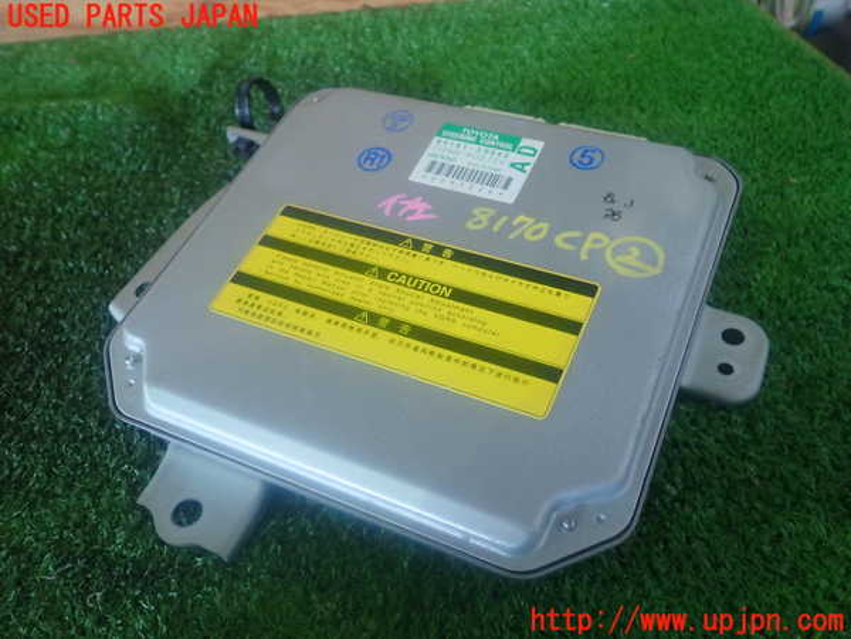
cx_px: 426
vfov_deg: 46.8
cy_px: 320
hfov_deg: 60.0
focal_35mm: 30
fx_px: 738
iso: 400
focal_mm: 5.5
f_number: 2.3
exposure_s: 1/30
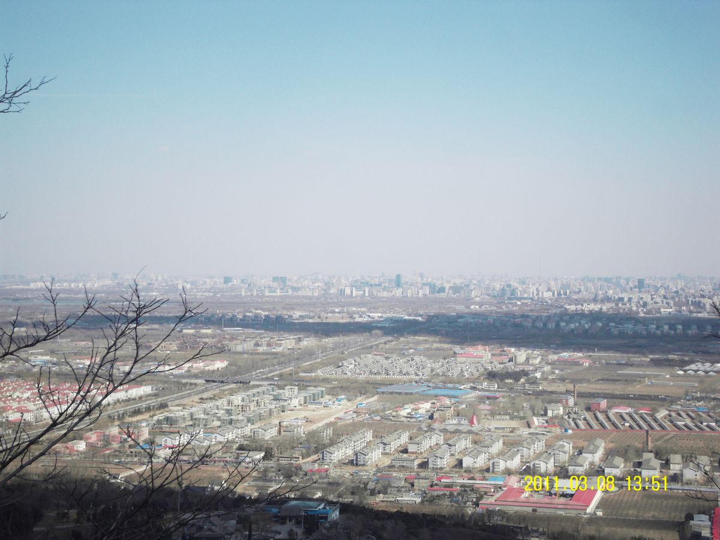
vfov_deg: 20.4
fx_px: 1498
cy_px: 270
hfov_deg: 27.0
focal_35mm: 72
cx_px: 360
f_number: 12.9
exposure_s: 1/125
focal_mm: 12.7
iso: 80
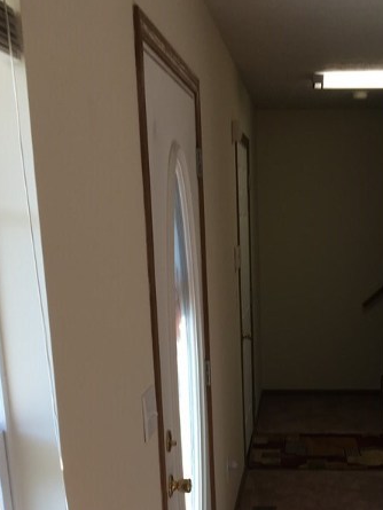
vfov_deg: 36.8
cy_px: 410
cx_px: 287
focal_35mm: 50
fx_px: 737
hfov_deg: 28.7
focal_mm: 4.15
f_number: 2.2
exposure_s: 1/120
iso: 32
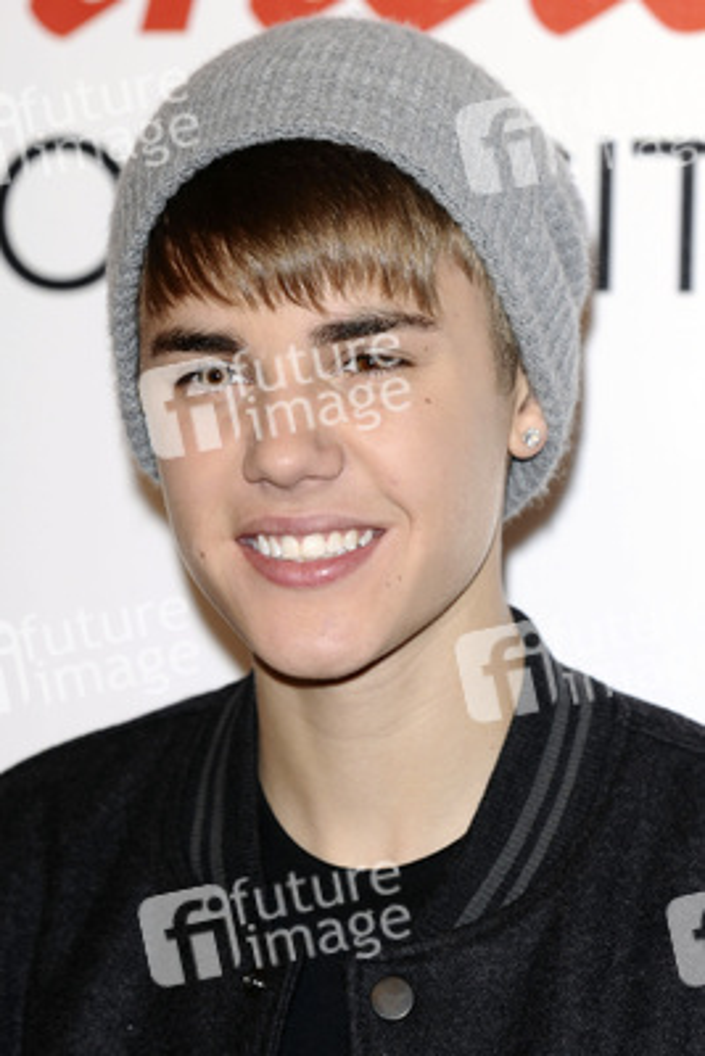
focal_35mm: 202
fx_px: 5943
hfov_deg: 6.8
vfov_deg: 10.2
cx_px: 352
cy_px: 528
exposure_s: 1/200
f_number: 4.5
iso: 320
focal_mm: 135
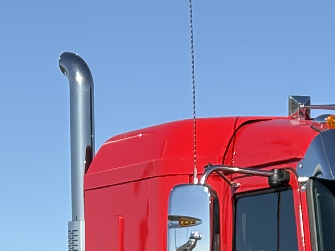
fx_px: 2013
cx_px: 415
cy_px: 482
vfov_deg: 6.9
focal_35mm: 208
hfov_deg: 9.4
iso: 32
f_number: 1.6
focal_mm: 5.96
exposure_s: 1/2545
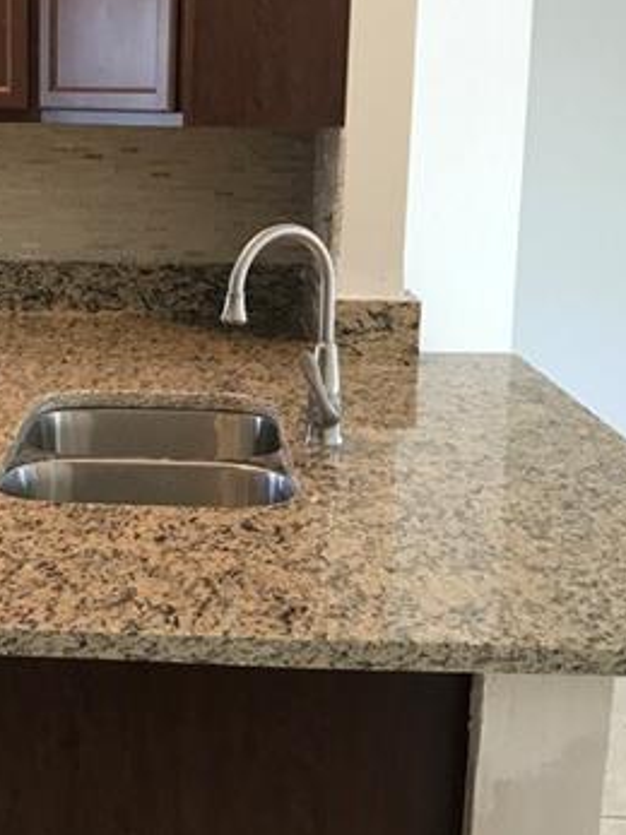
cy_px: 404
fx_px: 1496
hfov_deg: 23.0
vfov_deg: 31.2
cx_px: 60
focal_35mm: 62
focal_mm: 3.99
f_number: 1.8
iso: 40
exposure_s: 1/20
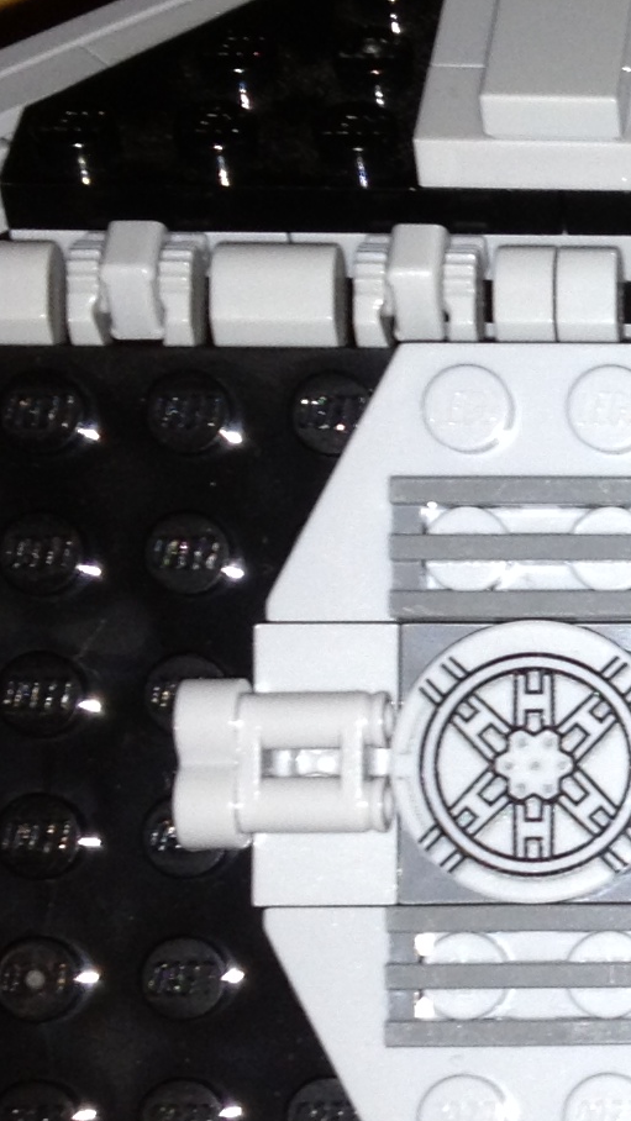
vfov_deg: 15.6
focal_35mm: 137
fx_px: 4074
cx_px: 1243
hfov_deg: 8.4
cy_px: 733
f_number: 2.4
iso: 50
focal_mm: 4.28
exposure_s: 1/20
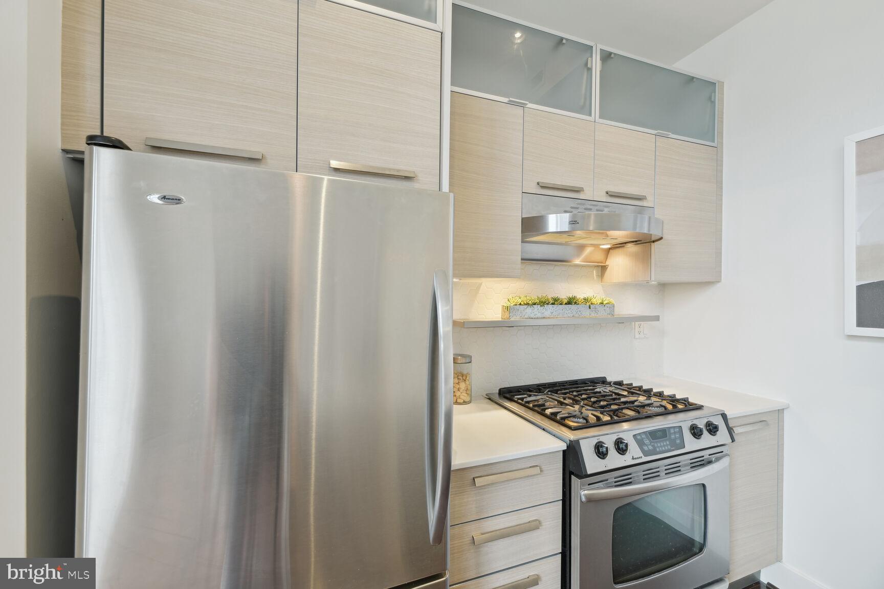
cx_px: 442
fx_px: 344
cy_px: 294
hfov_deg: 104.3
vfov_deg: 81.2
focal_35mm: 14
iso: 200
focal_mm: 14
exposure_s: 1/8
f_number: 11
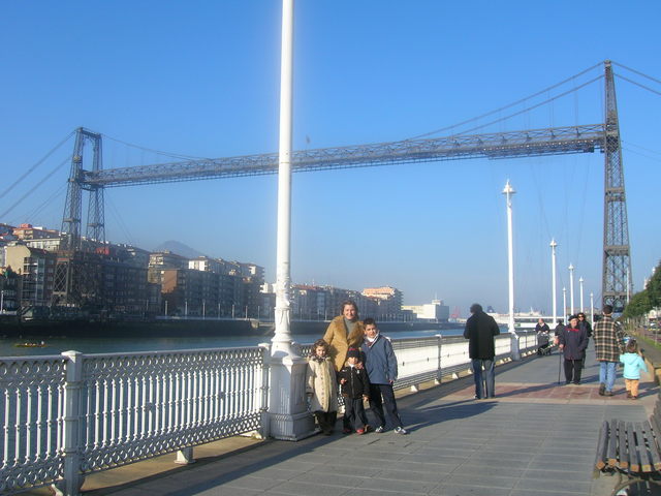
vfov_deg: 40.7
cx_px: 330
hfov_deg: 52.6
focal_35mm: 35
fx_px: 668
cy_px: 248
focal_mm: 5.8
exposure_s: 1/364
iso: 50
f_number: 4.9
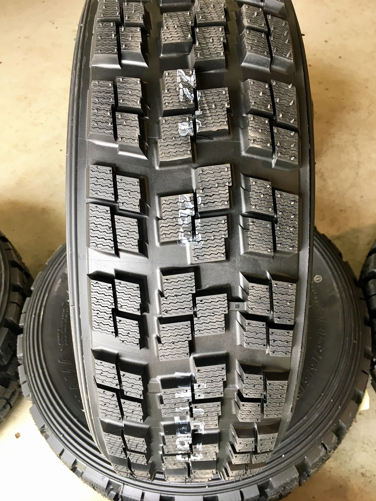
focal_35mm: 29
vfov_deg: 61.7
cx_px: 188
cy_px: 250
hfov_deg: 48.2
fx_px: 420
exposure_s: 1/30
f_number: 2.2
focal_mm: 4.15
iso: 50
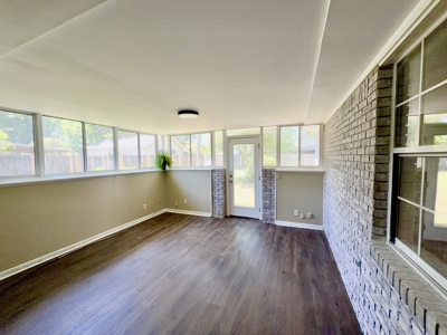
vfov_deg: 85.7
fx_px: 181
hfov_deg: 102.1
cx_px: 224
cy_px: 168
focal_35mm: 14
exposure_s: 1/121
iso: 80
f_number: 2.2
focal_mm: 2.22
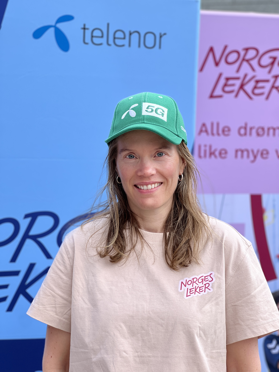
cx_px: 140
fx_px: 827
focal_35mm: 77
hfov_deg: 19.1
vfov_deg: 25.3
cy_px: 186
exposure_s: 1/121
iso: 25
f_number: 2.8
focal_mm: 9
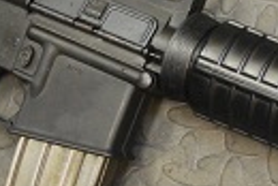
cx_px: 244
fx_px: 1175
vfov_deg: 9.1
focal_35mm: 152
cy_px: 91
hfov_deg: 13.4
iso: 1100
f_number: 3.8
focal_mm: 22
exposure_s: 1/30
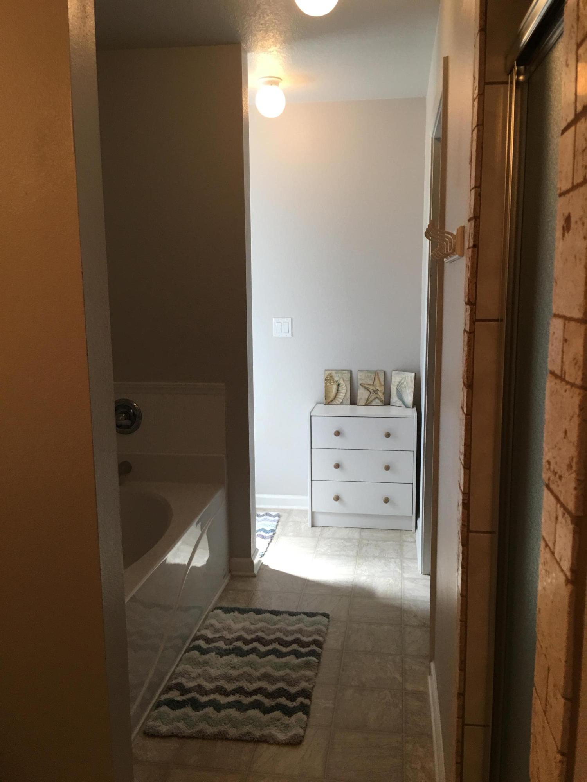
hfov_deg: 48.2
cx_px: 294
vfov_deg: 61.7
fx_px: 656
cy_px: 391
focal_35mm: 29
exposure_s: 1/33
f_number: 2.2
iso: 50
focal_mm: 4.15
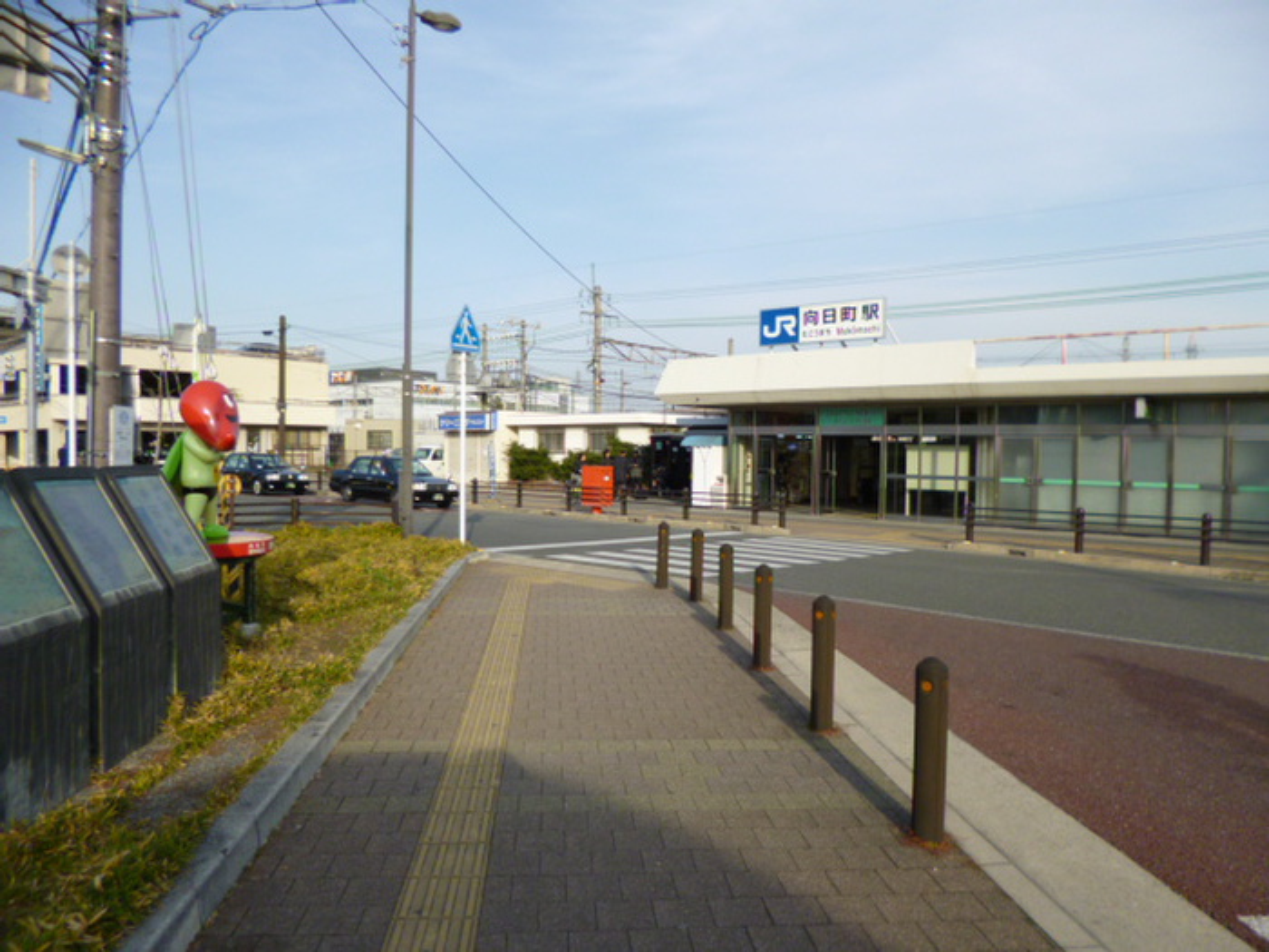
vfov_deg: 56.8
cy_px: 476
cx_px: 634
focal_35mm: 24
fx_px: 880
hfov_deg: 71.6
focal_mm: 4.3
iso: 100
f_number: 2.5
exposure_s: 1/800
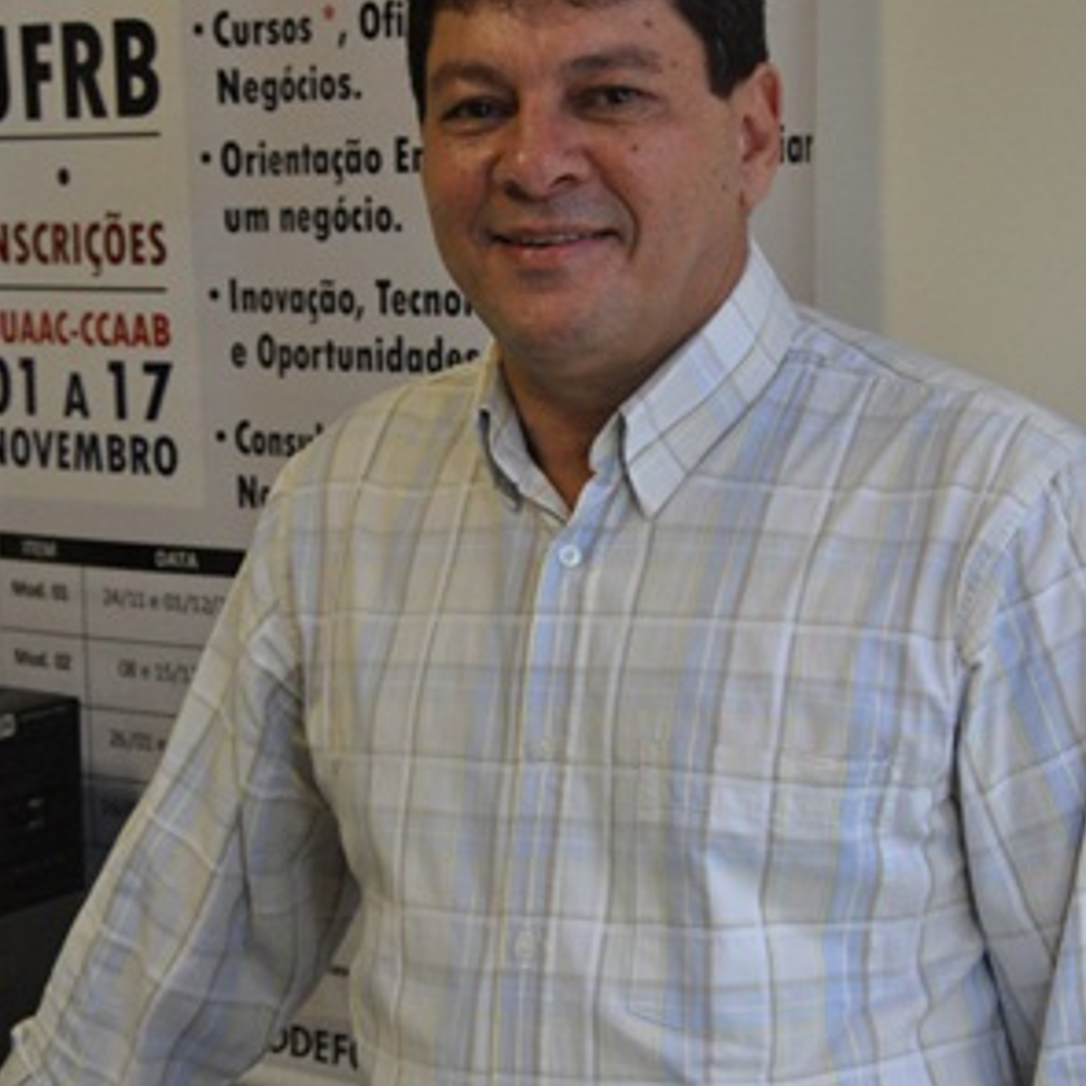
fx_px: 2769
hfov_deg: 22.2
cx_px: 537
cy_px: 512
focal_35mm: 78
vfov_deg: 22.2
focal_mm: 40
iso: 2000
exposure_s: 1/80
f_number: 9
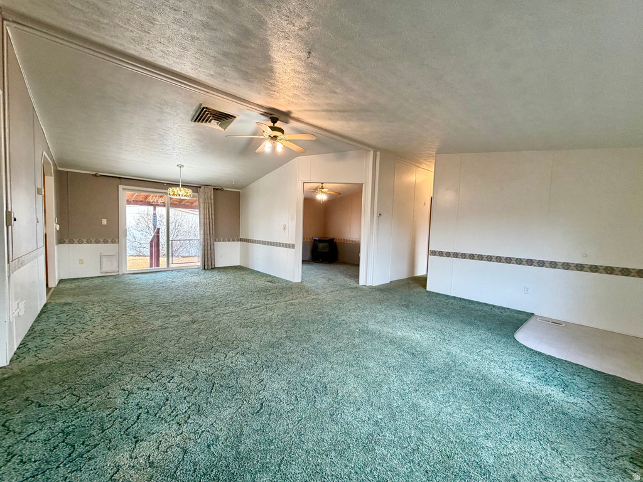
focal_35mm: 14
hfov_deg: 102.1
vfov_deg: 85.7
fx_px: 260
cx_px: 322
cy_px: 241
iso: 200
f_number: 2.2
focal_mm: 2.22
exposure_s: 1/60
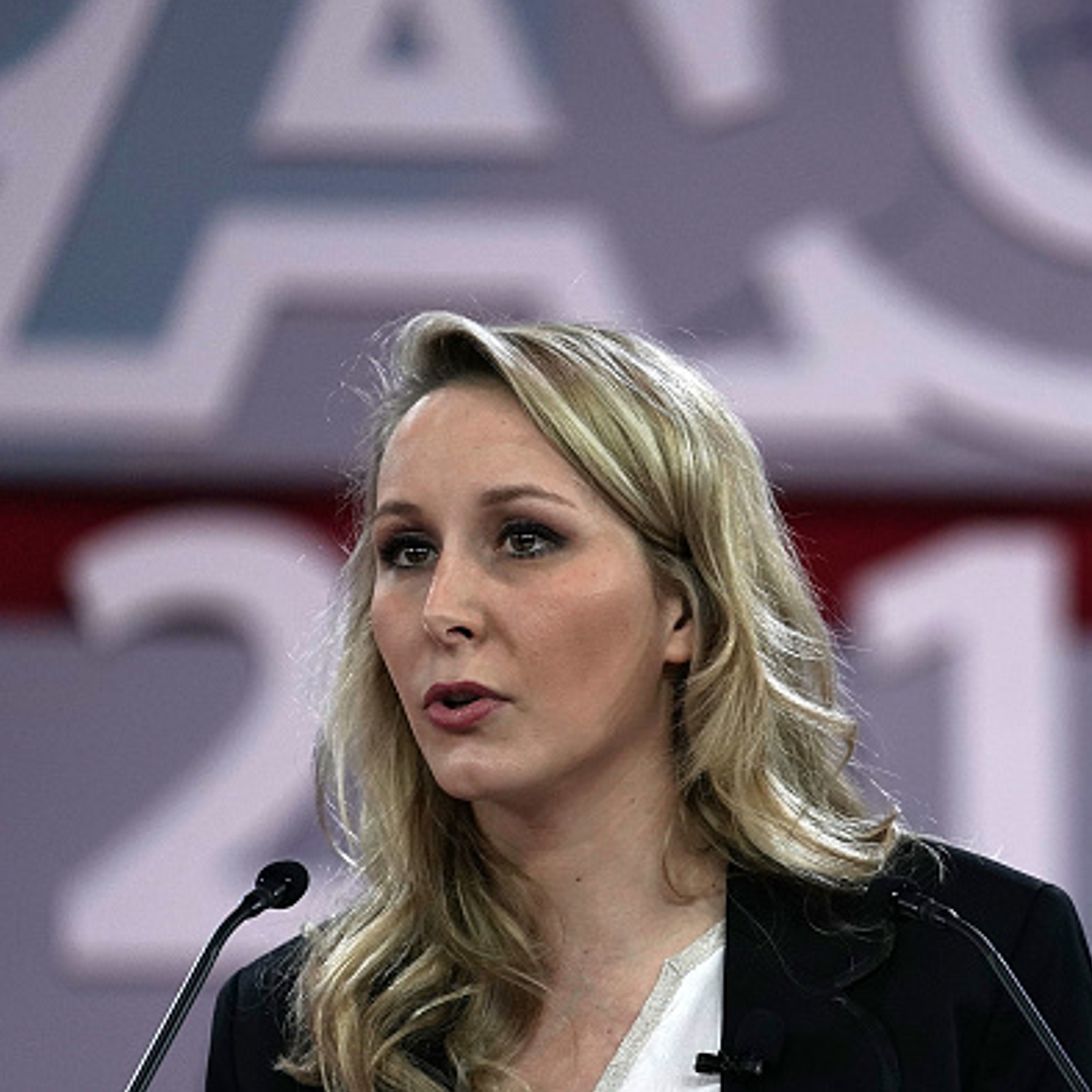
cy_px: 546
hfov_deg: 3.6
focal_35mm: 482
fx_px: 17203
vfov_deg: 3.6
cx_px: 726
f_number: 5.6
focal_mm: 376
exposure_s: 1/640
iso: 1250
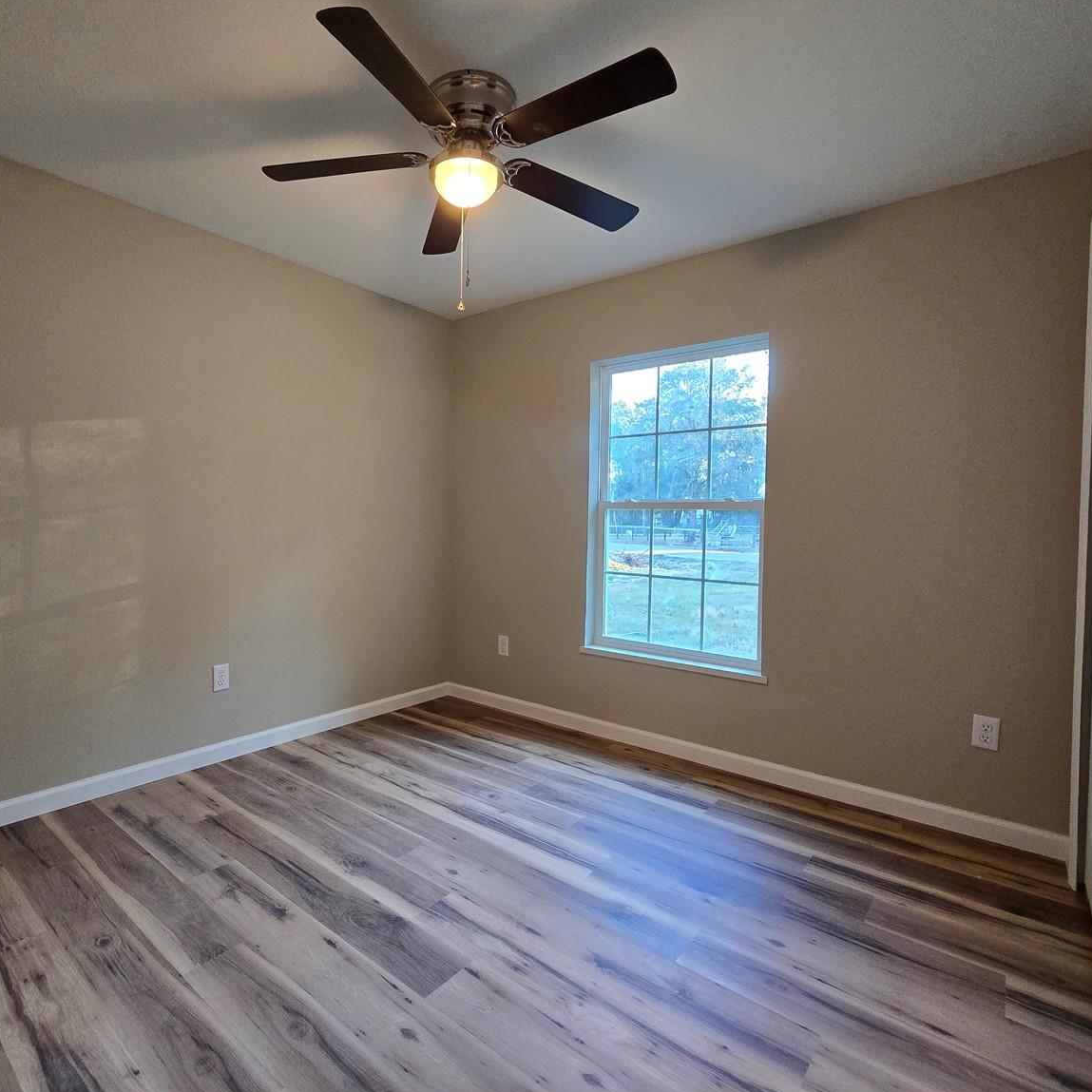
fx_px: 571
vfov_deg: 87.4
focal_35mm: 16
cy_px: 534
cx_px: 450
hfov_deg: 86.6
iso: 250
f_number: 2.2
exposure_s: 1/60
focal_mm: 2.2
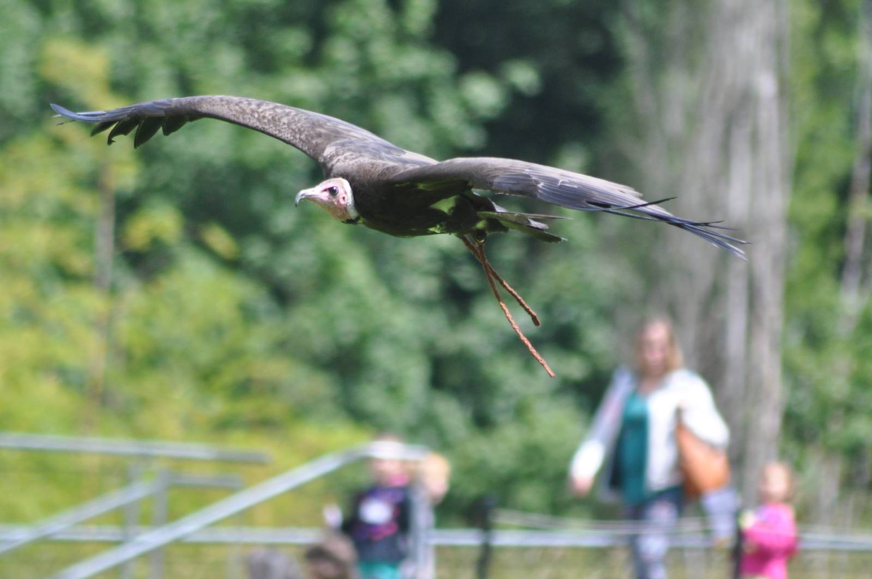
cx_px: 436
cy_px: 290
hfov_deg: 4.6
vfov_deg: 3.0
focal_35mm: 450
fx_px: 10888
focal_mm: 300
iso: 500
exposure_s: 1/1000
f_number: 5.6
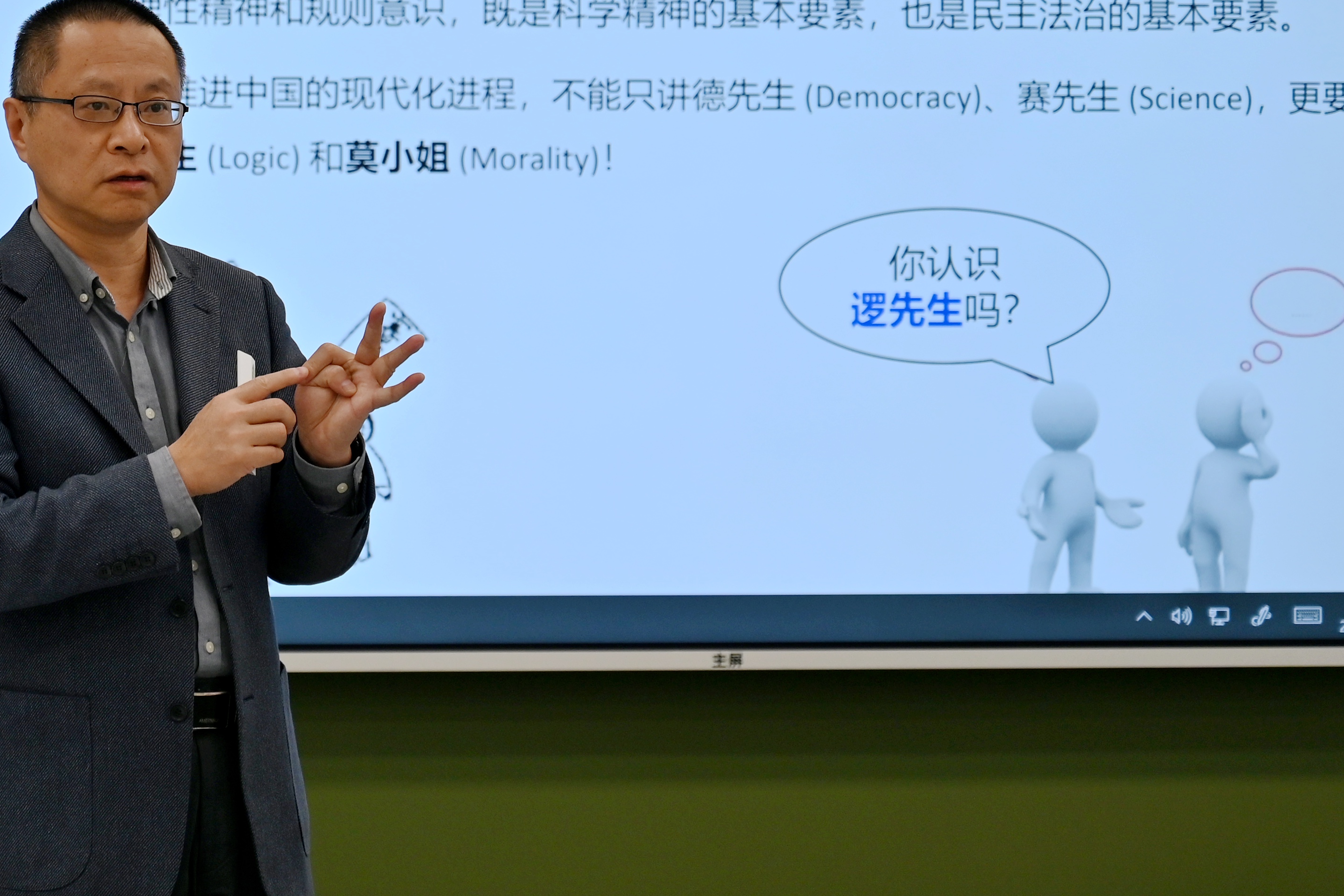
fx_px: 4331
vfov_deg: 11.8
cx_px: 425
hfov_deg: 17.6
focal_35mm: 116
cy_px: 181
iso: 220
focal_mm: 70
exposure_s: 1/250
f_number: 4
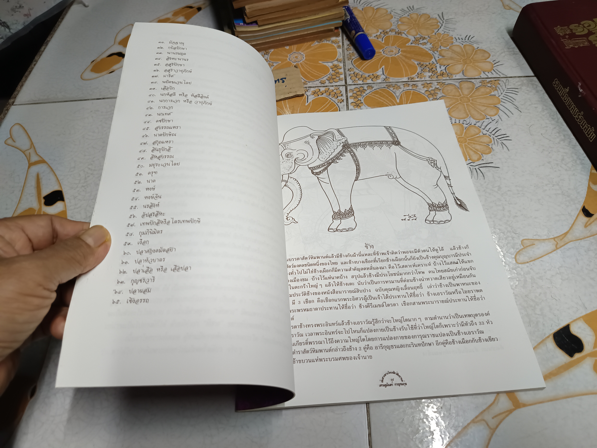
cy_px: 224
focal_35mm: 24
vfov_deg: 56.8
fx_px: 414
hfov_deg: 71.6
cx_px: 298
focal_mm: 5.31
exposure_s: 1/50
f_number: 1.7
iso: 1064
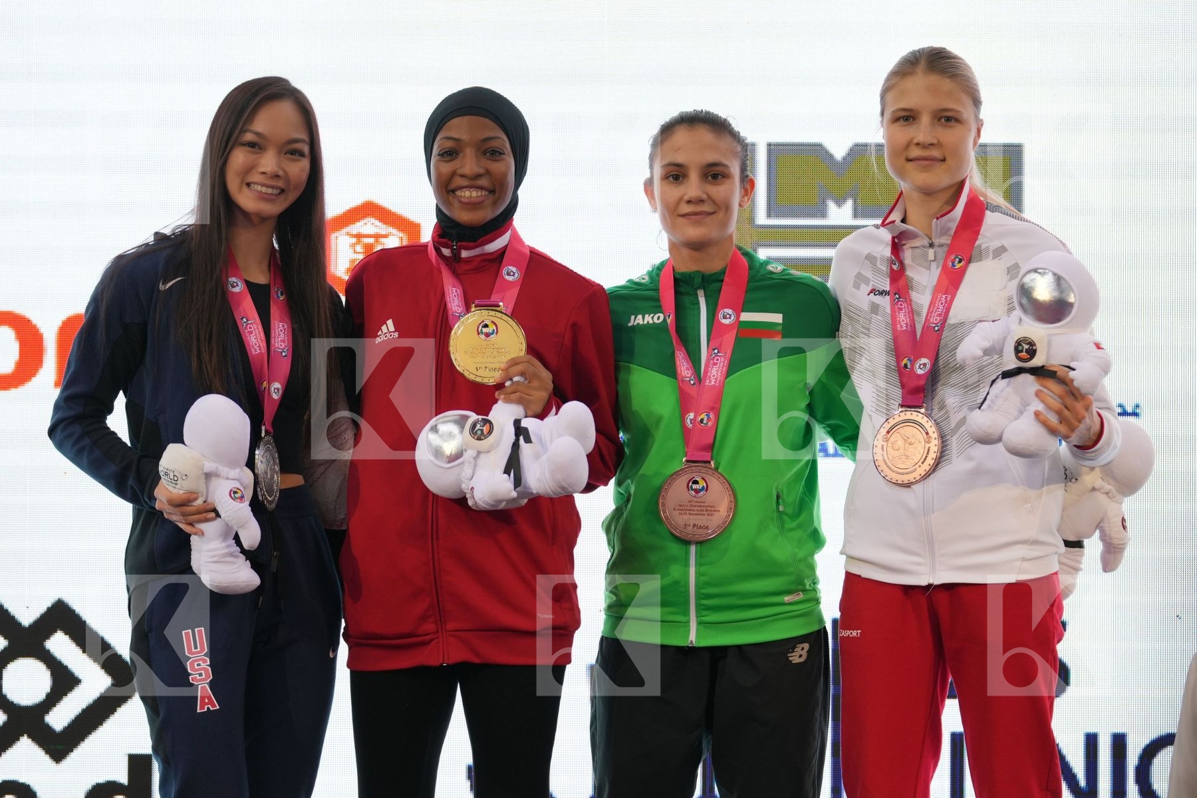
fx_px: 7580
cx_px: 598
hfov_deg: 9.0
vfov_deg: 6.0
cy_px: 399
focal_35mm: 228
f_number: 2.8
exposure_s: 1/250
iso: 400
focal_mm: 152
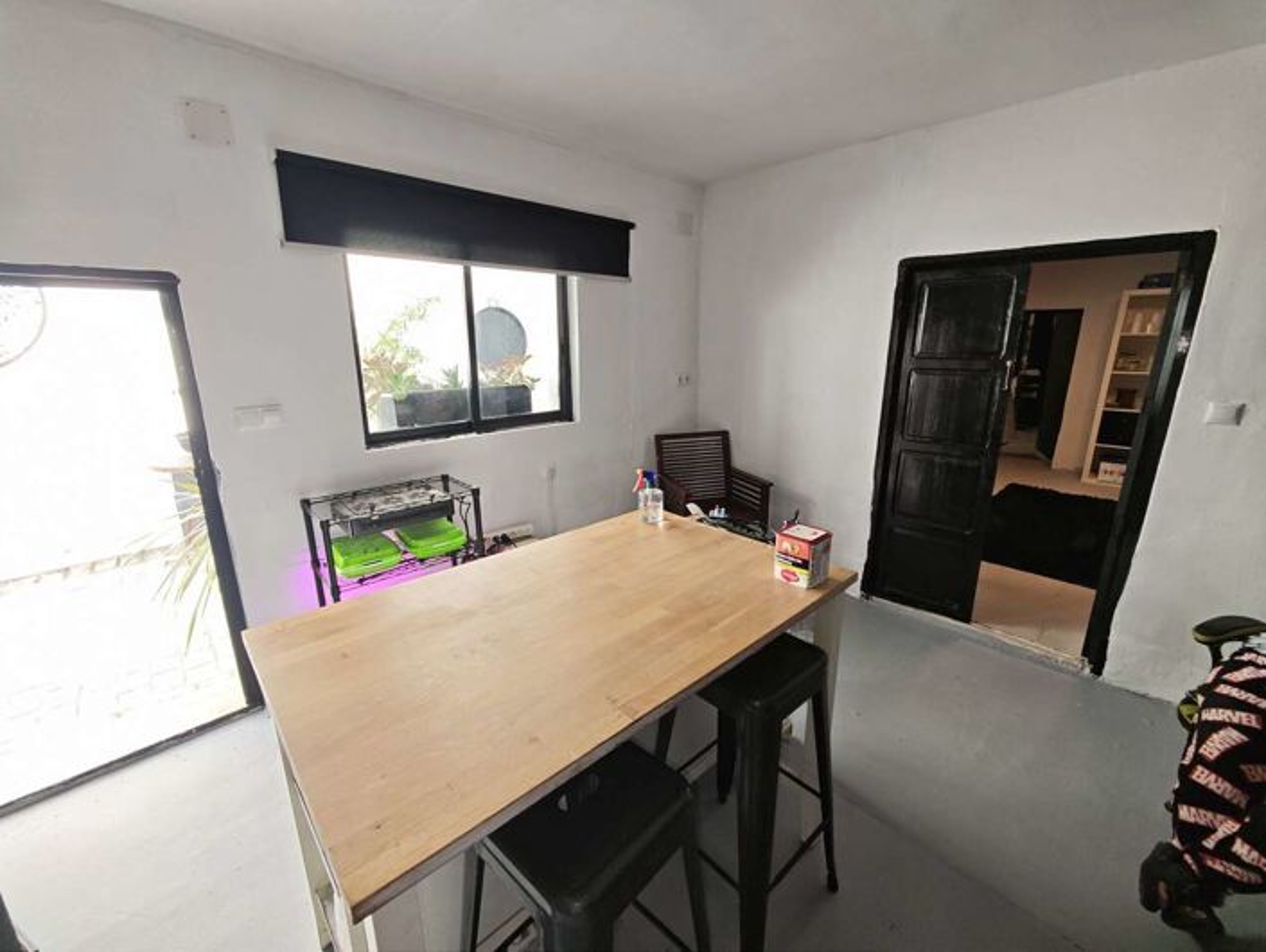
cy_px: 476
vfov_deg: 85.8
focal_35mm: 14
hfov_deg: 102.0
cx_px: 633
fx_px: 512
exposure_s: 1/51
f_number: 2.2
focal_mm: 2.16
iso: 100
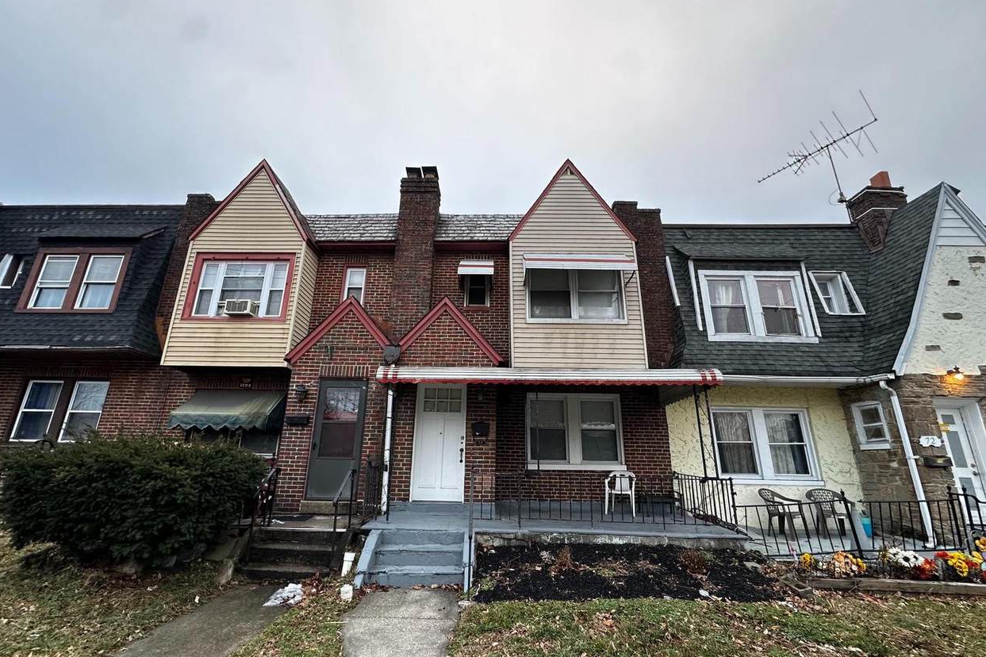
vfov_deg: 77.2
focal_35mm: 15
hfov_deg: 100.4
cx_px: 488
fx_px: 411
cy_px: 352
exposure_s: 1/99
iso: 160
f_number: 2.2
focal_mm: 2.22
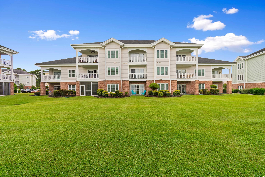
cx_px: 132
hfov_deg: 100.4
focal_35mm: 15
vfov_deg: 77.3
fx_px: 110
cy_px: 88
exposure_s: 1/250
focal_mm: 10
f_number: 8
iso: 100
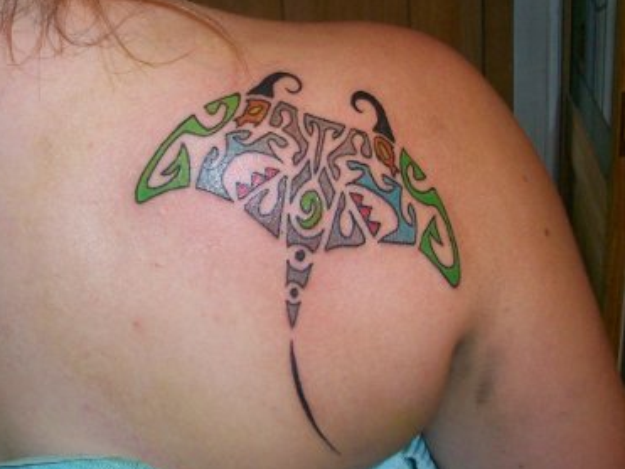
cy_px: 157
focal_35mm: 55
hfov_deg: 34.9
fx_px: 993
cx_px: 270
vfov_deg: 26.4
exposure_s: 1/60
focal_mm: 5.7
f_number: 2.8
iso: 160
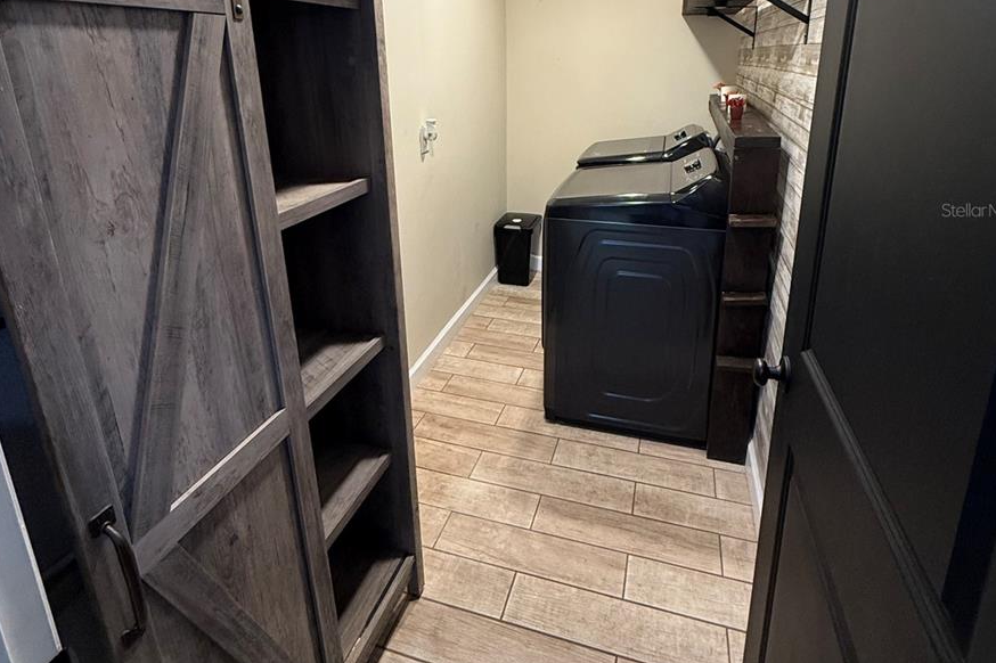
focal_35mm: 20
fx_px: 553
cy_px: 210
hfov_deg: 84.0
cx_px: 509
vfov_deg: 60.1
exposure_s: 1/60
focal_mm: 2.22
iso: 400
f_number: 2.2
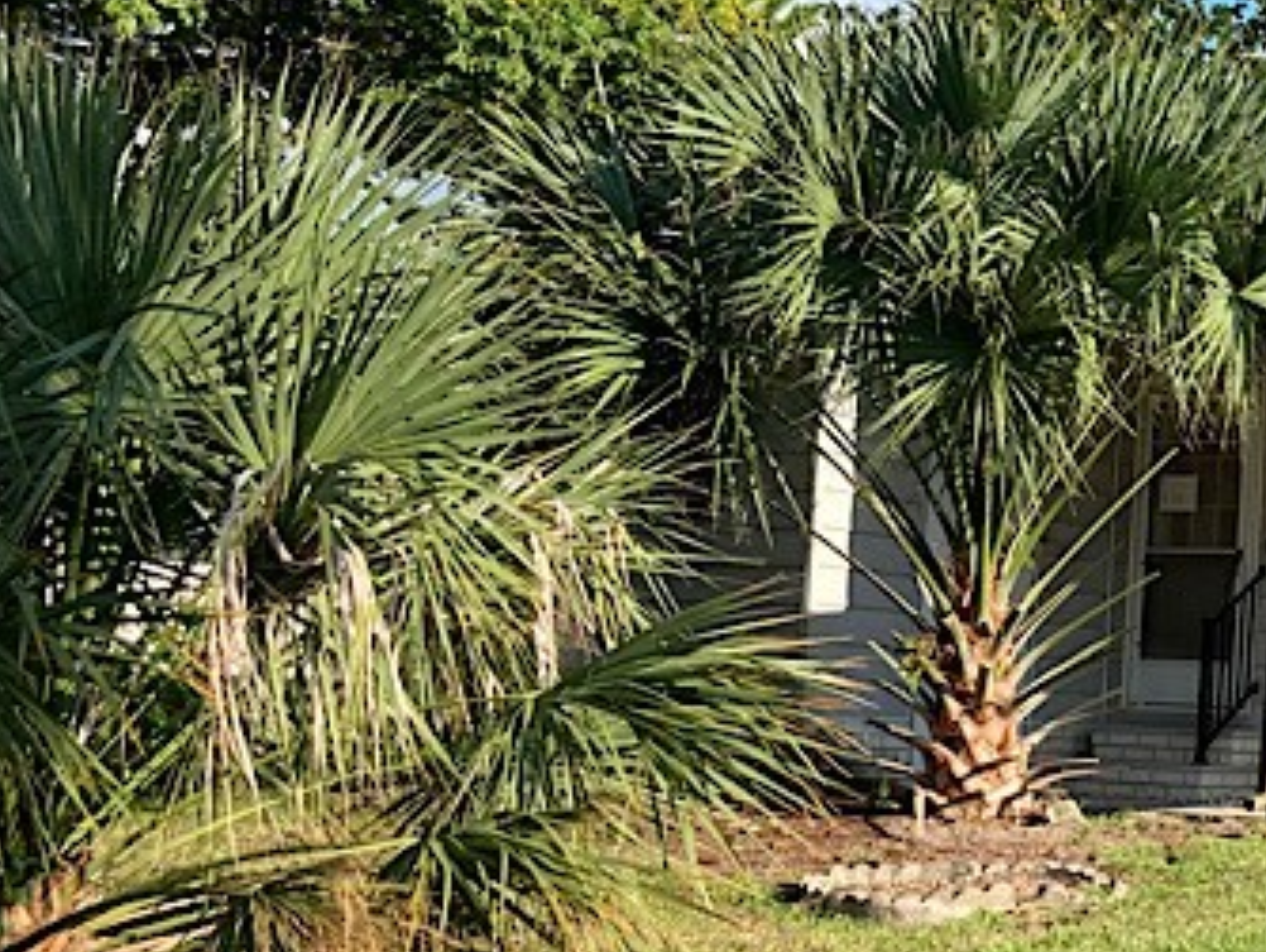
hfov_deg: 26.4
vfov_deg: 21.9
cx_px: 1429
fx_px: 2452
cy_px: 641
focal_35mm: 67
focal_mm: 3.99
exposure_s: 1/615
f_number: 1.8
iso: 20
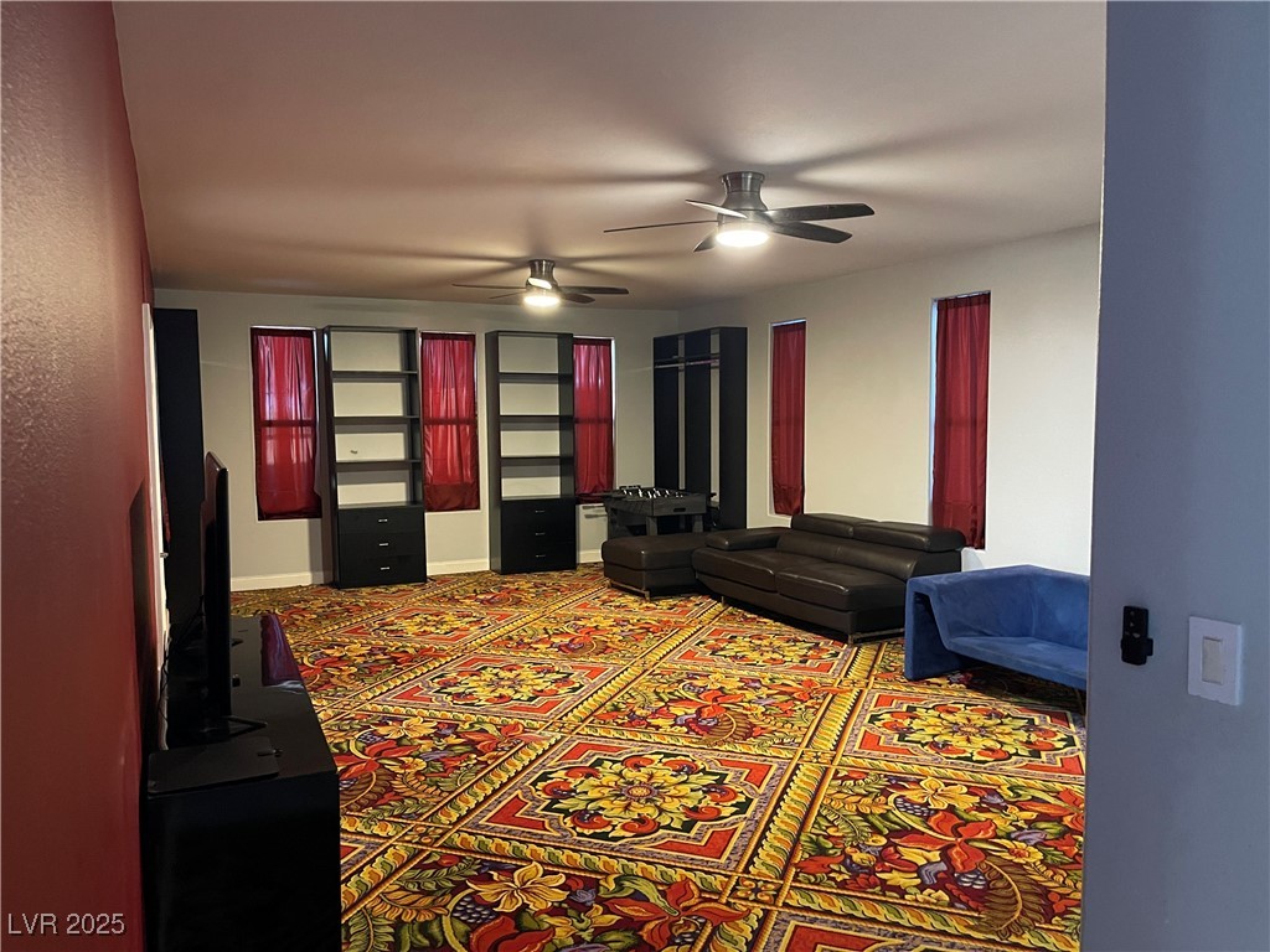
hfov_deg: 69.4
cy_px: 476
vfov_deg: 54.9
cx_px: 635
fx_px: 917
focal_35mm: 25
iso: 640
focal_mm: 5.1
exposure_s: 1/30
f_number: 1.6
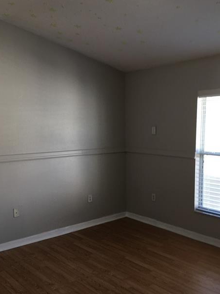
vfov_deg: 50.0
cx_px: 128
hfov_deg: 38.5
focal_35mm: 37
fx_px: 314
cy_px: 169
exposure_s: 1/60
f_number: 2.2
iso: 25
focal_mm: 4.15
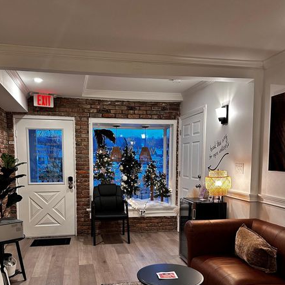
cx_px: 128
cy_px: 183
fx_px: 298
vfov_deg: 50.4
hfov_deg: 51.0
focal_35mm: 32
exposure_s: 1/60
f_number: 1.78
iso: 250
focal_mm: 6.86
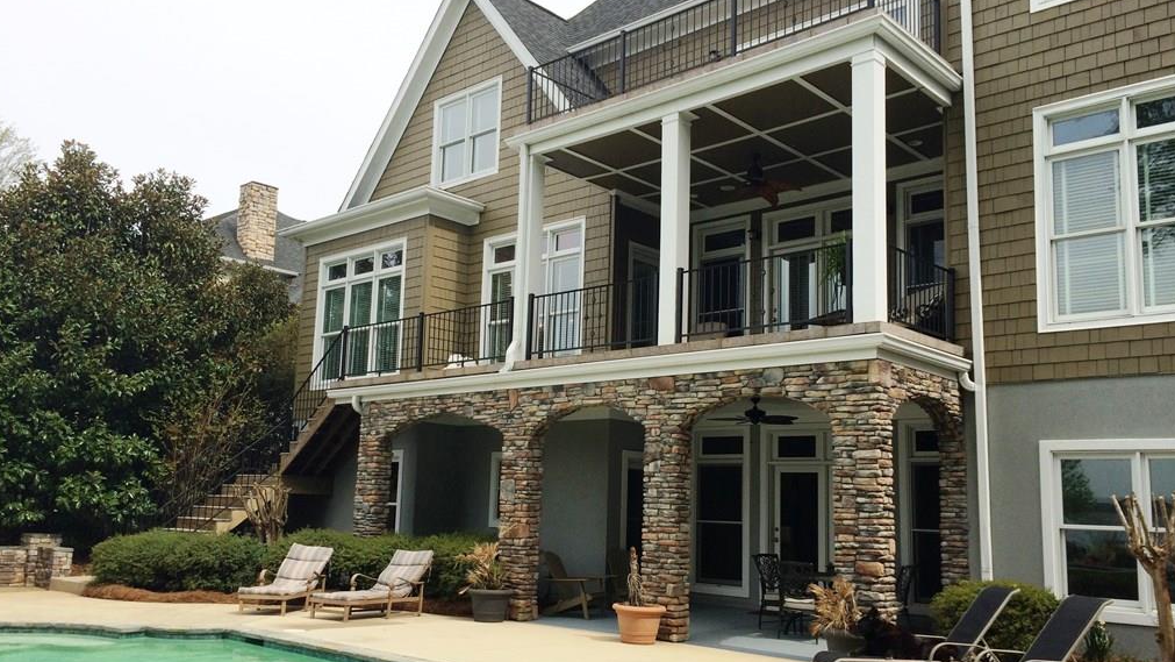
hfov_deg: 61.0
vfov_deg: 36.7
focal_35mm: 32
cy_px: 360
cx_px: 586
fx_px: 997
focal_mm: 4.15
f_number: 2.2
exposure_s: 1/1520
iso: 32
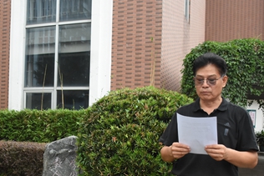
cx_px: 79
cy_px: 136
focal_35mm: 47
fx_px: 345
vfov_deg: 28.2
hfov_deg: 41.1
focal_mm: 18
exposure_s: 1/4000
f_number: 3.5
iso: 2000
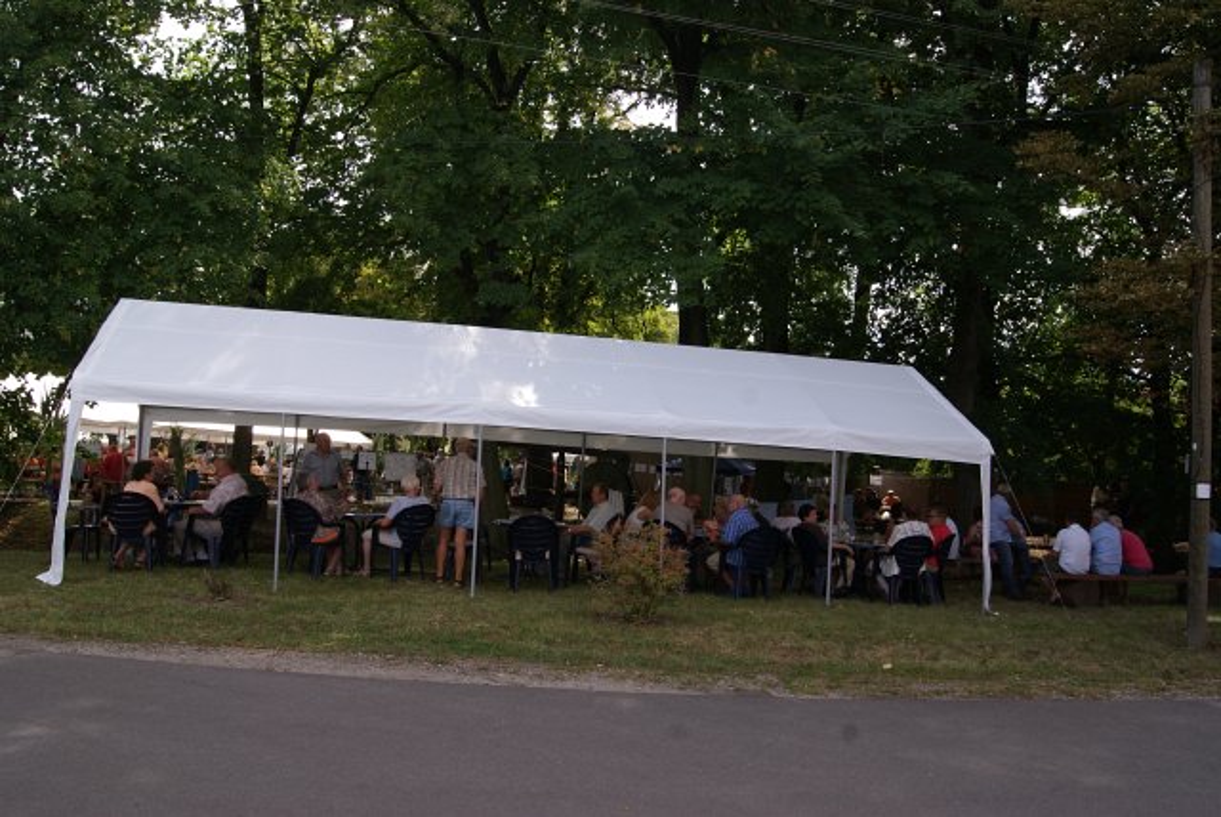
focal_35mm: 30
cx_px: 610
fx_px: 1018
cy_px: 408
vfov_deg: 43.7
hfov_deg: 61.9
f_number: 9
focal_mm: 20
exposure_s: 1/80
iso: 100
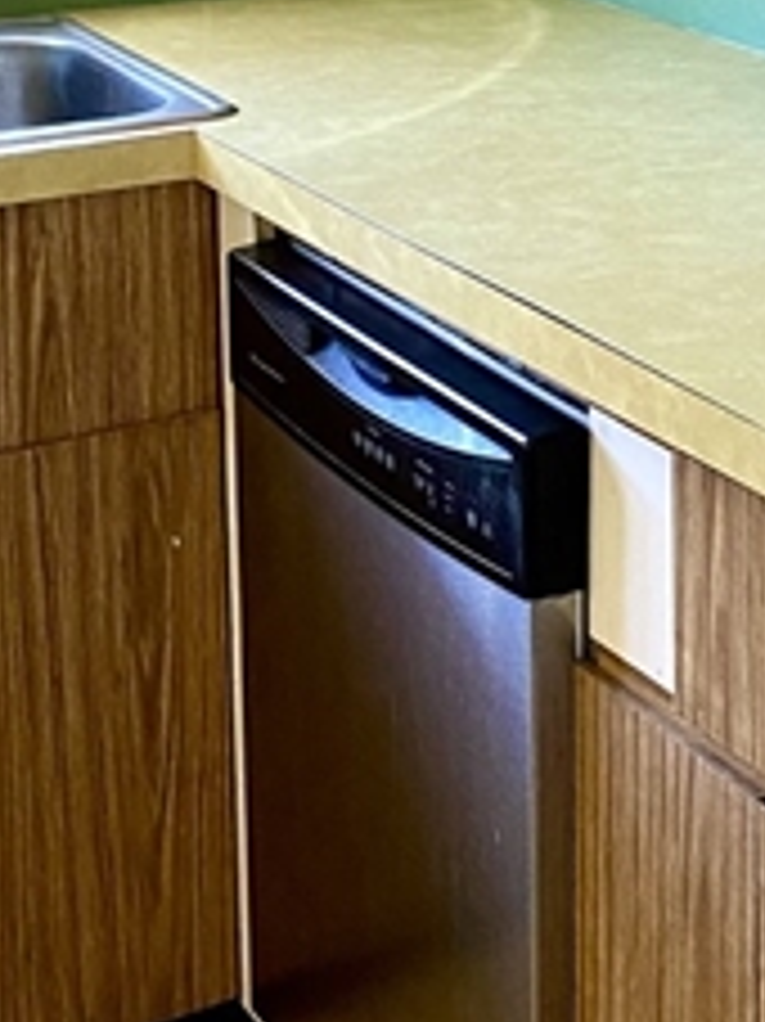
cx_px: 1125
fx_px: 2595
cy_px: -122
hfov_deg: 15.5
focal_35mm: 88
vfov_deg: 21.1
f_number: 1.8
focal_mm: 4.25
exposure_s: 1/60
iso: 160
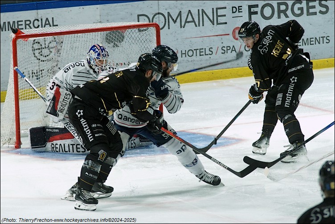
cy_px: 112
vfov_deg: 4.6
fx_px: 2793
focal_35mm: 300
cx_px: 168
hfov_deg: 6.9
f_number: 4.5
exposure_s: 1/500
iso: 800
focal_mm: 200
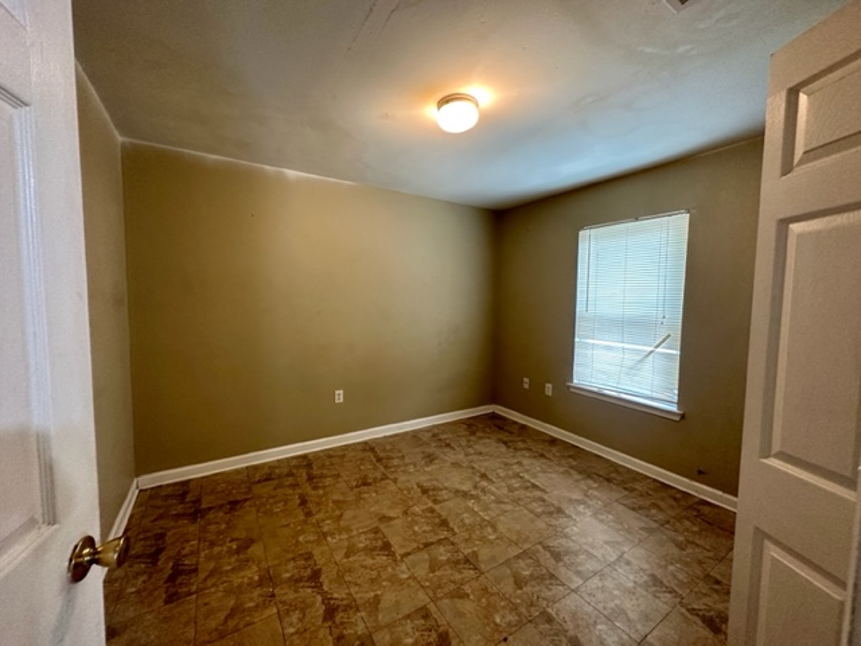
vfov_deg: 85.7
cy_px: 323
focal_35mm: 14
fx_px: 348
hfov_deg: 102.1
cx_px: 430
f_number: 2.2
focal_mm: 2.22
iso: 250
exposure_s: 1/60
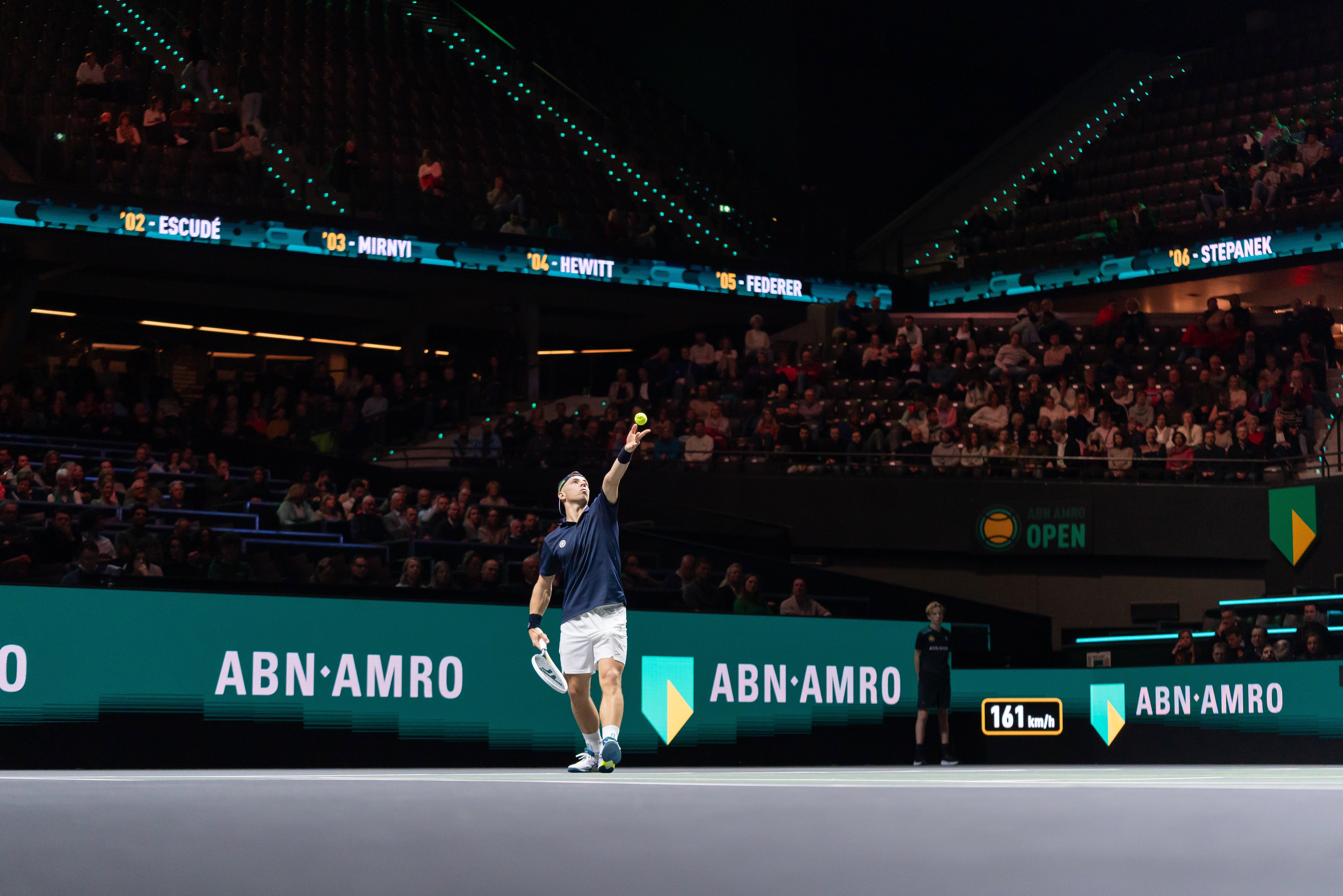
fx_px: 2611
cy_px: 448
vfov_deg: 19.5
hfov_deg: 28.8
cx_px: 672
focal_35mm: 70
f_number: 2.8
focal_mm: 70
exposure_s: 1/1250
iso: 4000
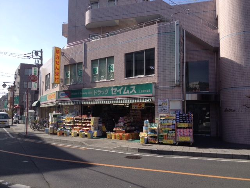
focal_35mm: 35
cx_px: 125
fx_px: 253
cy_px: 94
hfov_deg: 52.6
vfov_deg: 40.7
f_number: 2.4
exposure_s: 1/1346
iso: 50
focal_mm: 4.28
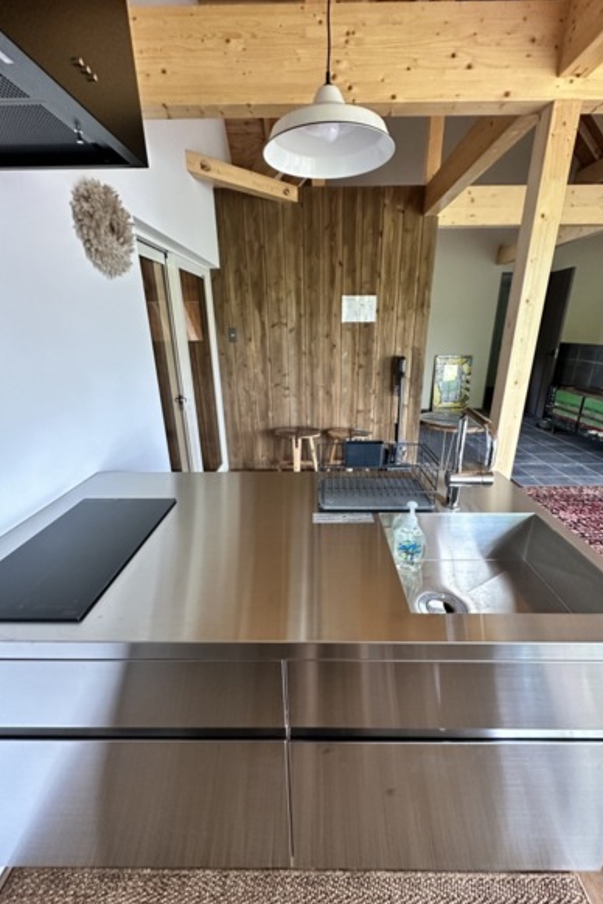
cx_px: 312
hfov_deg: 77.3
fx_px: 377
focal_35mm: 15
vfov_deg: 100.4
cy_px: 464
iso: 500
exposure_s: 1/60
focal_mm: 2.22
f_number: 2.2
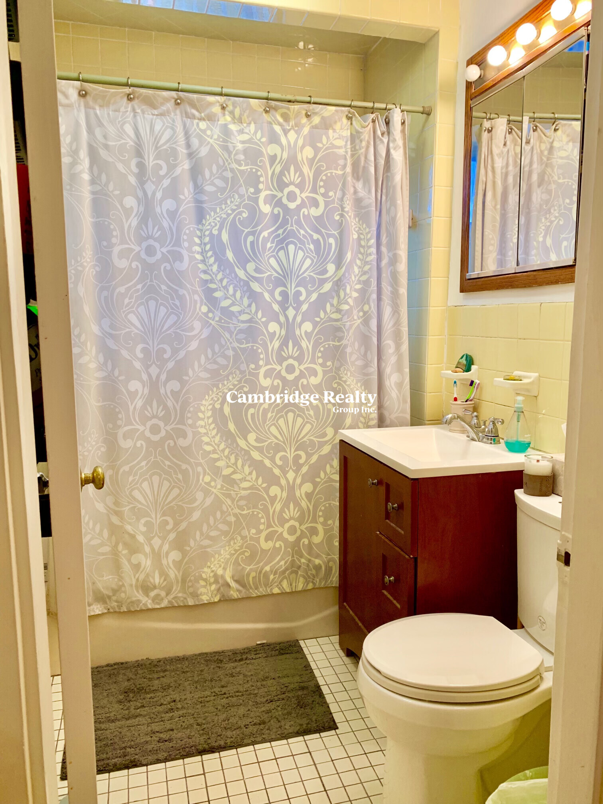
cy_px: 402
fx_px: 604
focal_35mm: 26
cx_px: 302
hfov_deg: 53.1
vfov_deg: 67.3
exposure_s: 1/60
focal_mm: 4.25
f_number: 1.8
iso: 100
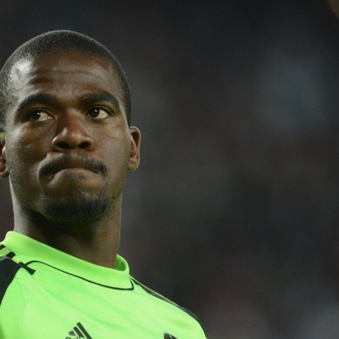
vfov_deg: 2.3
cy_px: 236
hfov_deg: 2.3
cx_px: 25
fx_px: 8343
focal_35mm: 753
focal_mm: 400
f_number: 4
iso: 3200
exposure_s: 1/1000
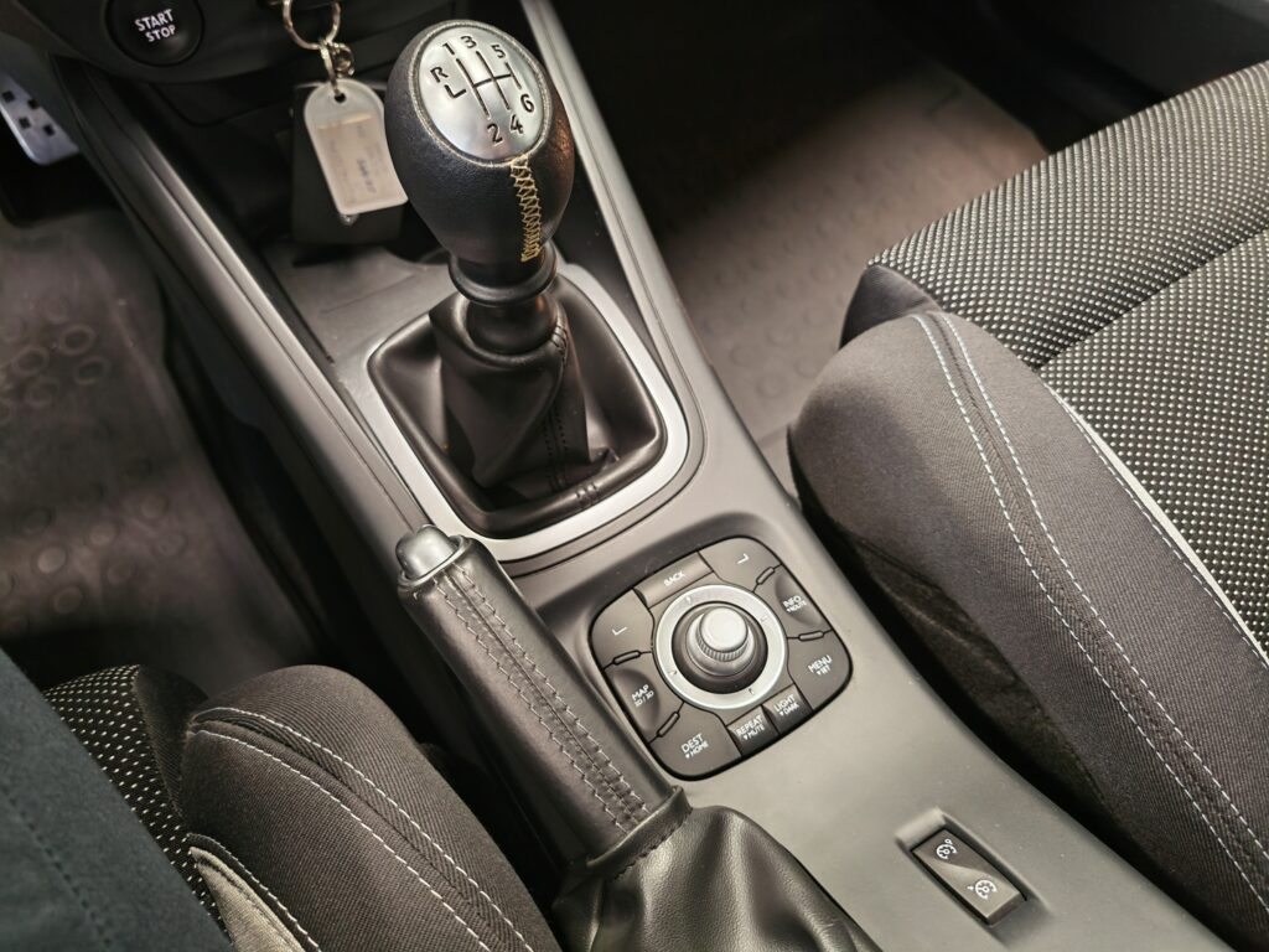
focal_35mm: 23
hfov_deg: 73.9
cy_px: 476
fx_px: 843
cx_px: 634
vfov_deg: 58.9
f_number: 1.6
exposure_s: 1/33
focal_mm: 5.4
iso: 320
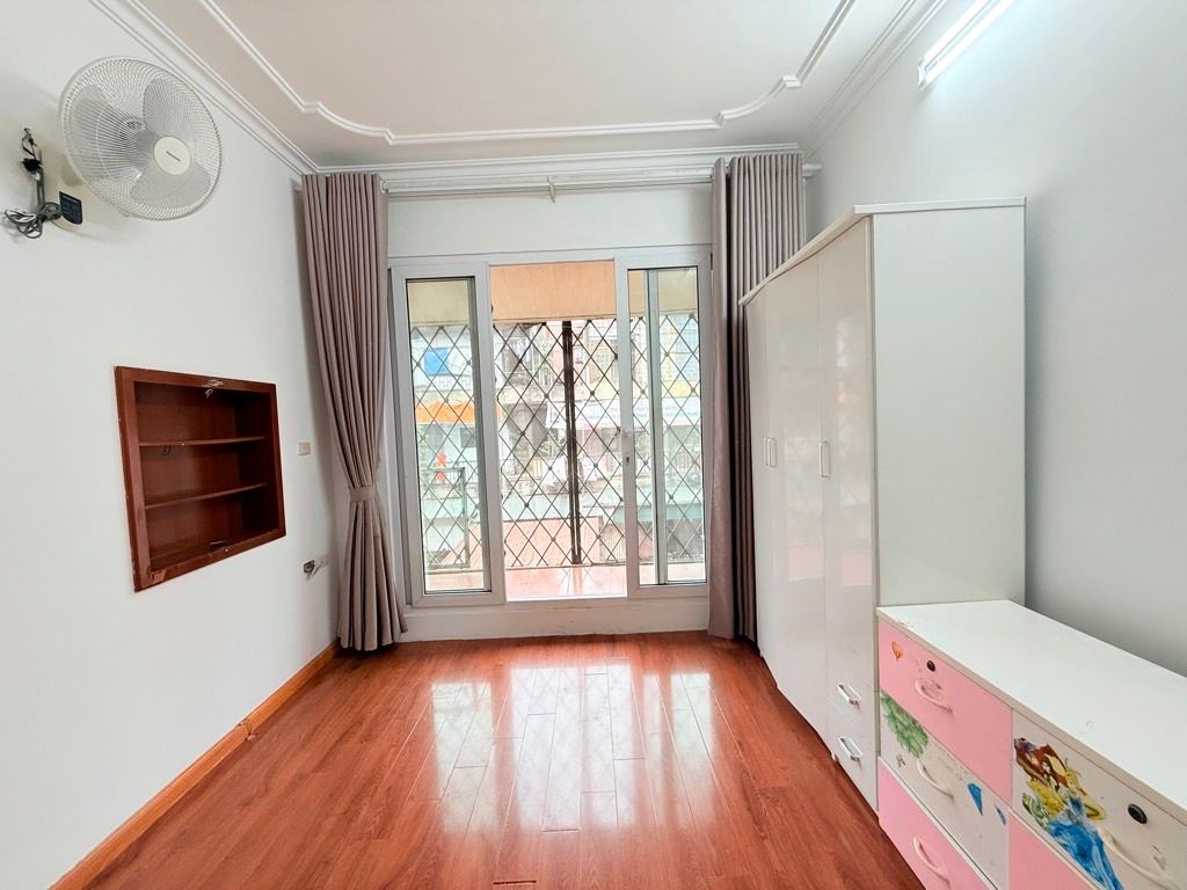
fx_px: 480
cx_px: 594
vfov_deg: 85.7
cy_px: 445
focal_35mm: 14
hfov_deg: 102.1
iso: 100
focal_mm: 2.22
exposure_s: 1/99
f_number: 2.2
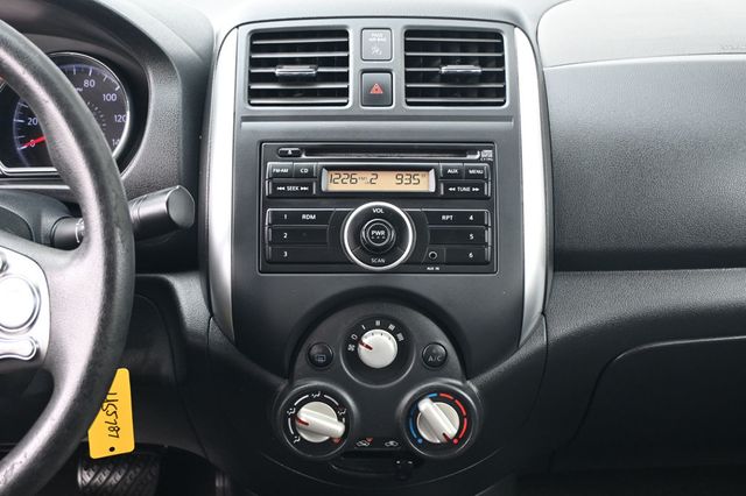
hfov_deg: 43.0
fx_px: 948
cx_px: 373
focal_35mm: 46
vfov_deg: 29.4
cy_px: 248
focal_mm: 30.5
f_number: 4.8
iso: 1250
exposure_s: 1/125
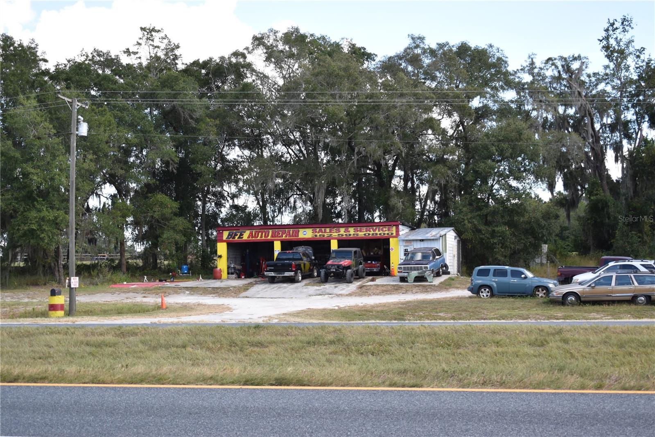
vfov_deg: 22.6
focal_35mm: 60
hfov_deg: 33.4
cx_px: 328
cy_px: 218
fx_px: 1091
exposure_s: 1/250
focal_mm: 40
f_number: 5.6
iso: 200
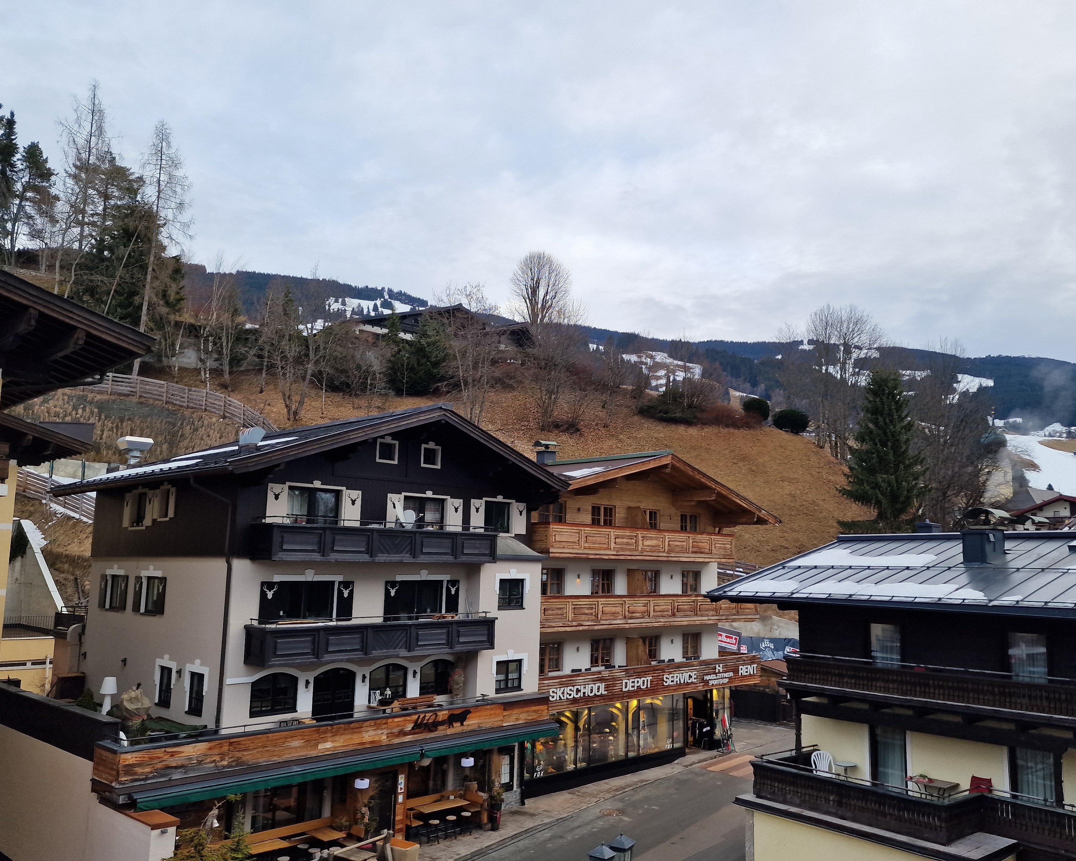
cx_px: 595
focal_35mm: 28
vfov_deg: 51.5
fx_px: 892
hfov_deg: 62.1
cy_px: 448
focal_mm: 6.4
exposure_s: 1/180
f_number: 1.8
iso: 50
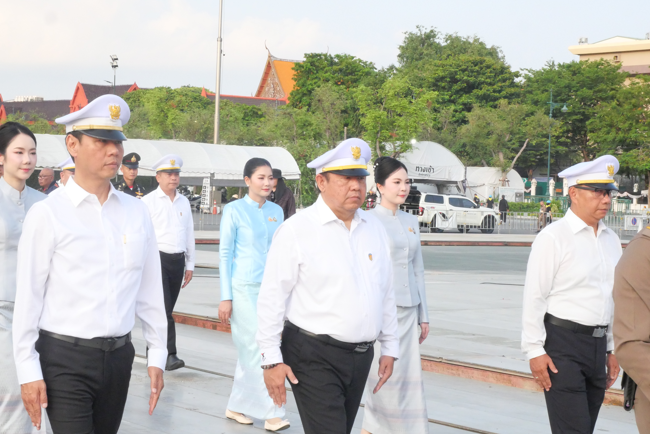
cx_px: 326
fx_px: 1373
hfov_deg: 26.6
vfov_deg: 18.0
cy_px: 215
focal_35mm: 76
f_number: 16
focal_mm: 36
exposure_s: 1/500
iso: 4000
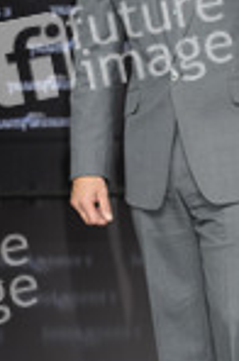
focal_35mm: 230
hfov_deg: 5.9
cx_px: 178
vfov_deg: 9.0
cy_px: 171
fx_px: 2301
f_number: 6.3
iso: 400
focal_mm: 85
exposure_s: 1/200
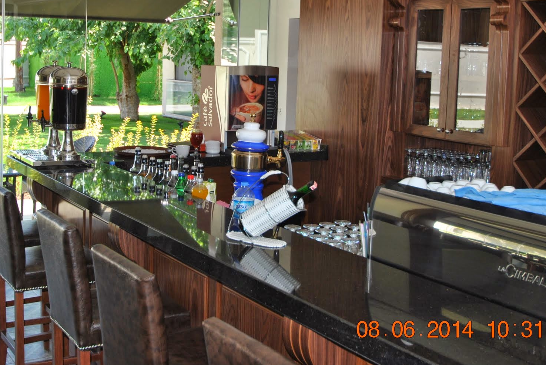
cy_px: 114
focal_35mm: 50
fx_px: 759
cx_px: 237
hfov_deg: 39.5
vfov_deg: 26.9
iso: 125
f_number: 4.5
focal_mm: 24
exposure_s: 1/125
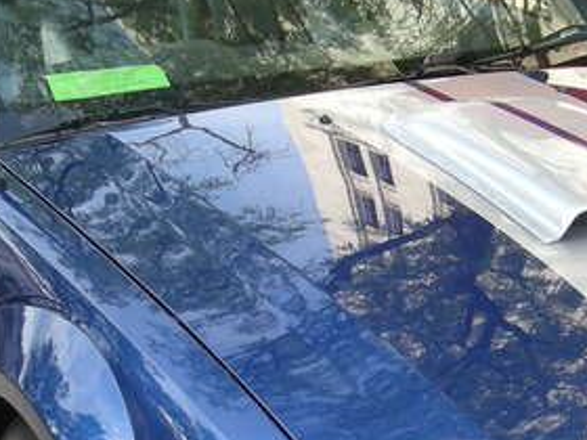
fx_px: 1696
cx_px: 423
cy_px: 350
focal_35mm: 100
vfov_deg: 14.7
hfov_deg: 19.5
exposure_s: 1/170
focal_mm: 5.7
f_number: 2.8
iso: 50
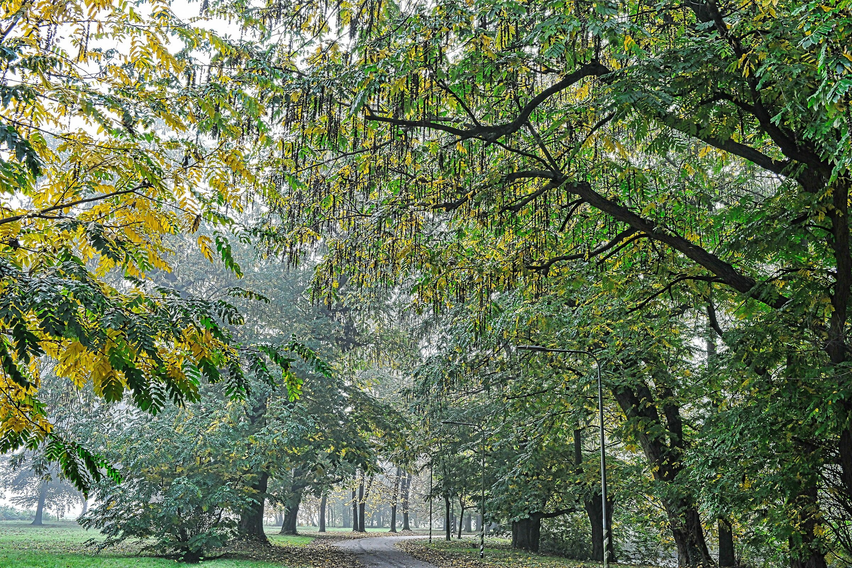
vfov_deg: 37.9
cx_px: 426
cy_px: 284
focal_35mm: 35
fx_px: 828
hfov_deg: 54.4
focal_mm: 35
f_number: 13
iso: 1250
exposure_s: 1/125
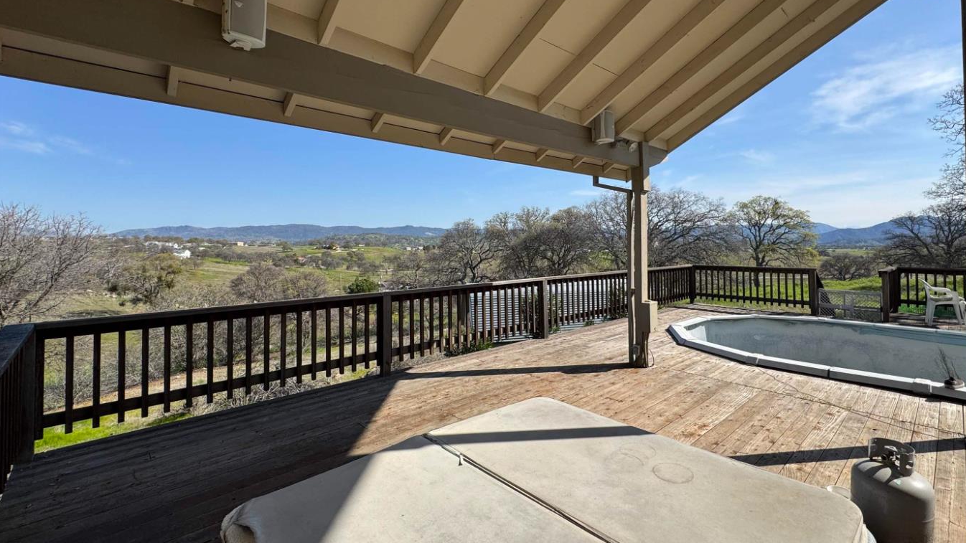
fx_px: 435
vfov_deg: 63.7
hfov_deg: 95.6
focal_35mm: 17
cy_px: 235
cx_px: 535
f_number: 2.2
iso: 50
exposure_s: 1/1927
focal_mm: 2.22
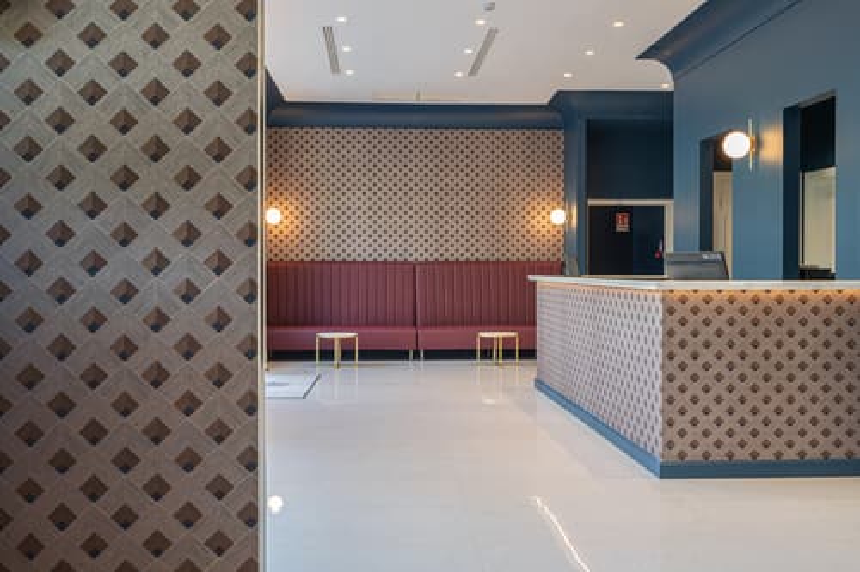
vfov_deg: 37.8
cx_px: 430
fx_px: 836
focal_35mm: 35
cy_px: 286
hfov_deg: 54.5
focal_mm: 35
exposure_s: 1/3
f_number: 9
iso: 100
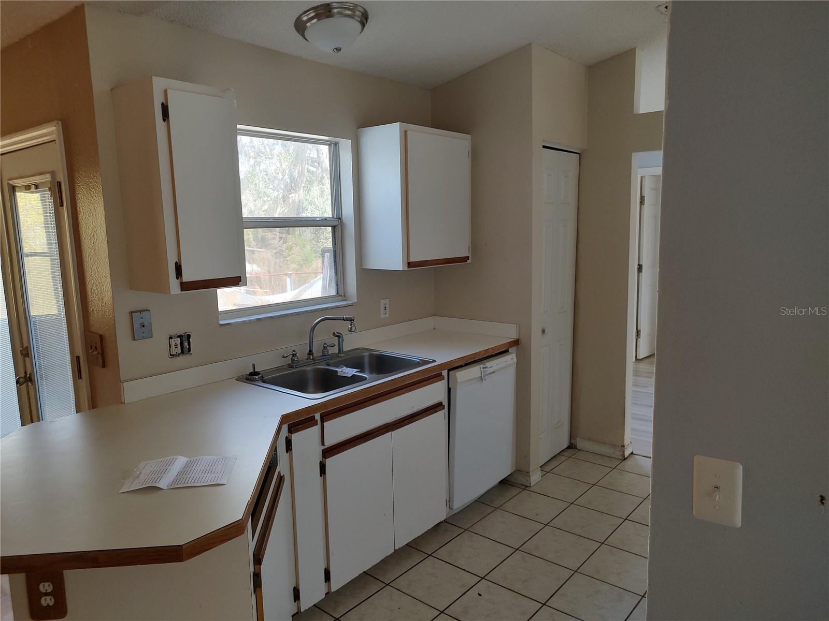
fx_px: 575
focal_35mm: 24
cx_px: 414
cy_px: 310
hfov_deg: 71.6
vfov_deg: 56.8
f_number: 1.9
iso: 316
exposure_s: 1/60
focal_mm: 5.88
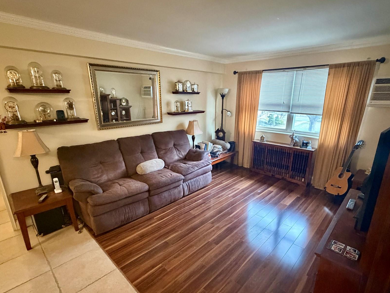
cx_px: 202
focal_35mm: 18
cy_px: 159
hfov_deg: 87.7
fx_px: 203
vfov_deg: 71.5
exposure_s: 1/40
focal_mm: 2.22
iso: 1000
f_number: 2.2
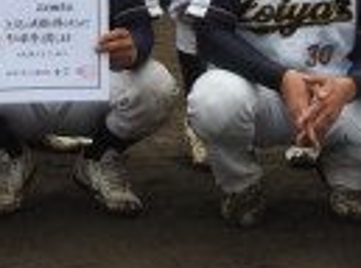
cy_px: -140
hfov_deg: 14.1
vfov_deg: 10.2
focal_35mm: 140
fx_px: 1456
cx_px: 120
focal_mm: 5.4
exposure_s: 1/100
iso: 100
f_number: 3.5
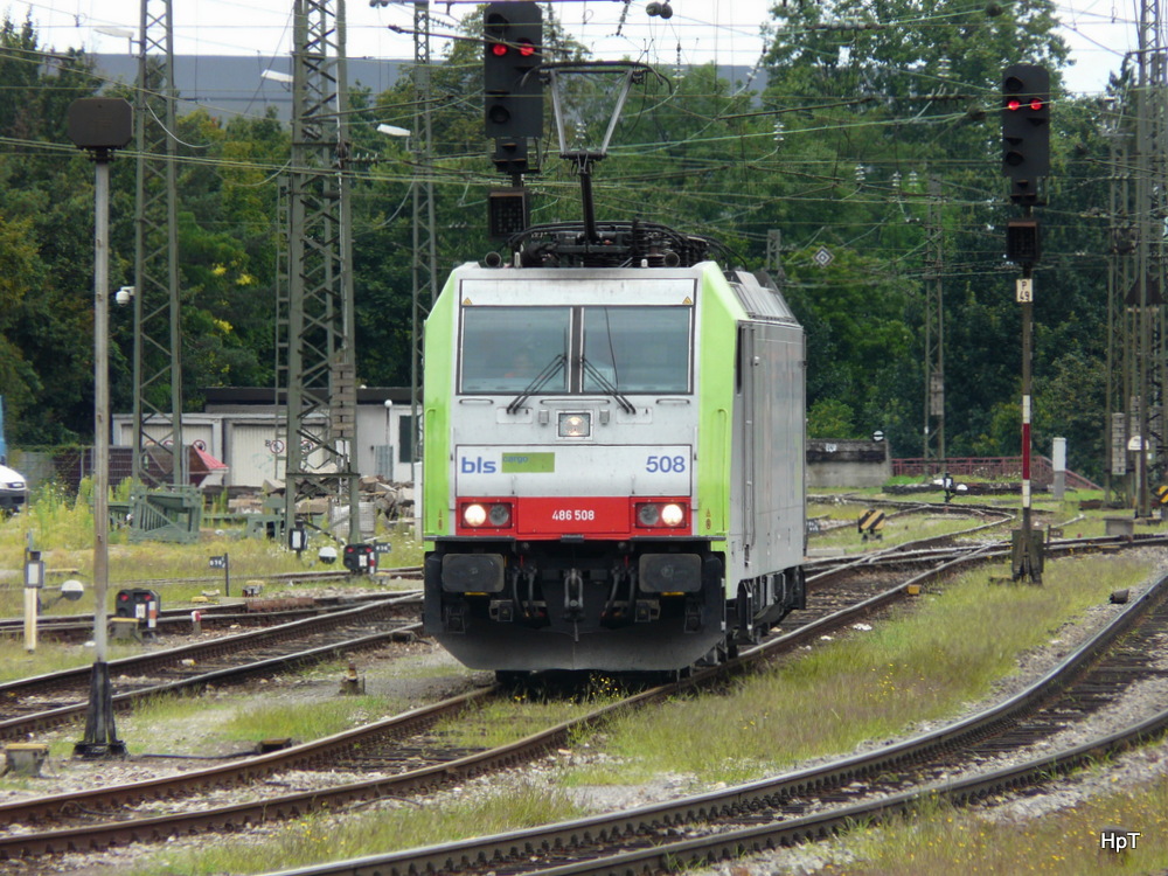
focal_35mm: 455
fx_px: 15352
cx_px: 584
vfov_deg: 3.3
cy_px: 438
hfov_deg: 4.4
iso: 100
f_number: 4.5
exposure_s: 1/250
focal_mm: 74.8
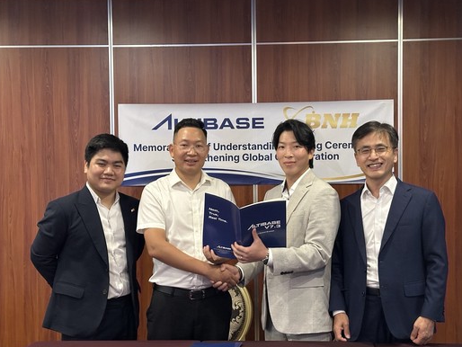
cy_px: 182
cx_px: 247
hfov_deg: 34.3
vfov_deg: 26.1
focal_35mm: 56
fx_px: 748
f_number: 1.78
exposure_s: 1/25
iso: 500
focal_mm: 6.86
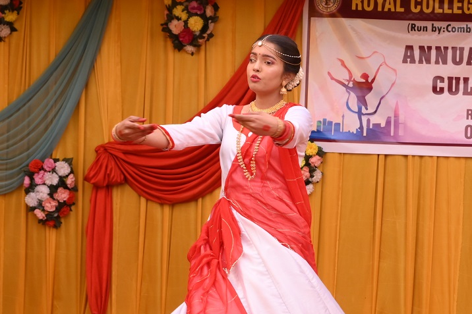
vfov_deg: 12.0
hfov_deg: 17.3
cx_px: 535
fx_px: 1494
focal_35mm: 114
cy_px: 261
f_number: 7.1
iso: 800
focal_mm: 45
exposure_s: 1/160
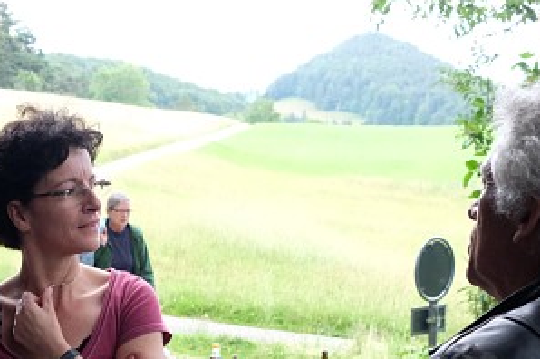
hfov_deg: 23.5
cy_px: 451
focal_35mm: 86
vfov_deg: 15.2
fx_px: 1289
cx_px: 161
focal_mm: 21.6
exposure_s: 1/180
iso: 1600
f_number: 5.6
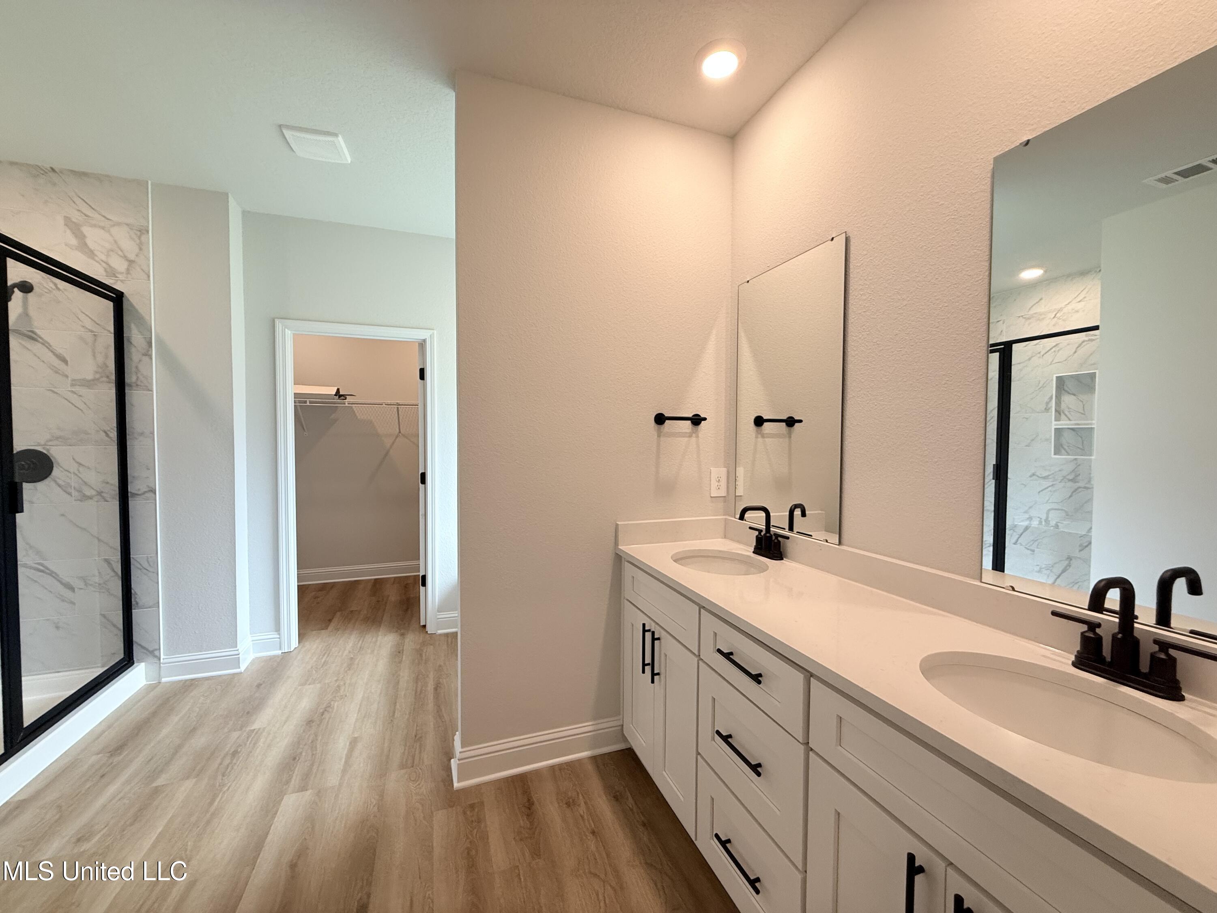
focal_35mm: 14
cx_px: 608
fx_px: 492
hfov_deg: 102.1
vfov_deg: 85.7
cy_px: 456
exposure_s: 1/120
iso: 160
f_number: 2.2
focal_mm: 2.22
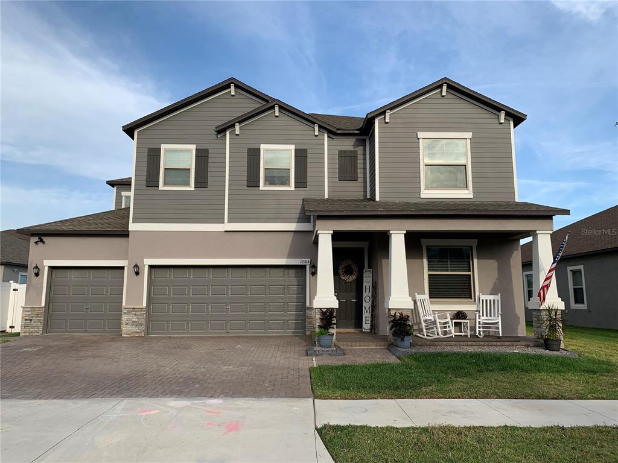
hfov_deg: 67.3
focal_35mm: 26
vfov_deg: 53.1
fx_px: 464
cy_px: 232
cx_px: 309
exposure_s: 1/1220
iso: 25
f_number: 1.8
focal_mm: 4.25
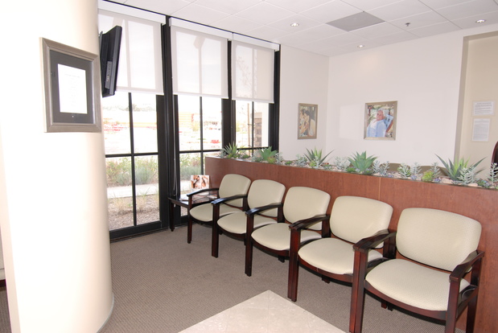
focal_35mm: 21
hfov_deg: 81.2
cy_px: 166
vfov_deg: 59.6
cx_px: 249
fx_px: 291
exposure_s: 1/160
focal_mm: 14
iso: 400
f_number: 6.3
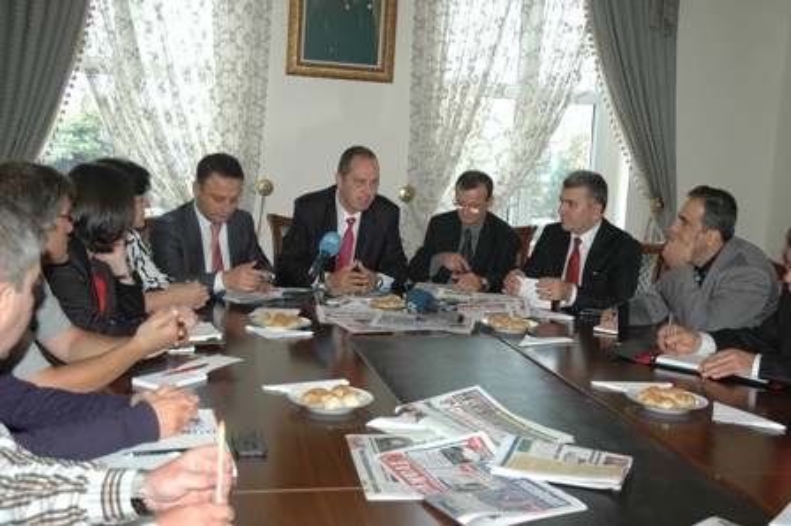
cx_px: 396
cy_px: 263
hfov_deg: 45.0
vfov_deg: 30.8
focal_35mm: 44
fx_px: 955
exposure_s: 1/60
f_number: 4
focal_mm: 29
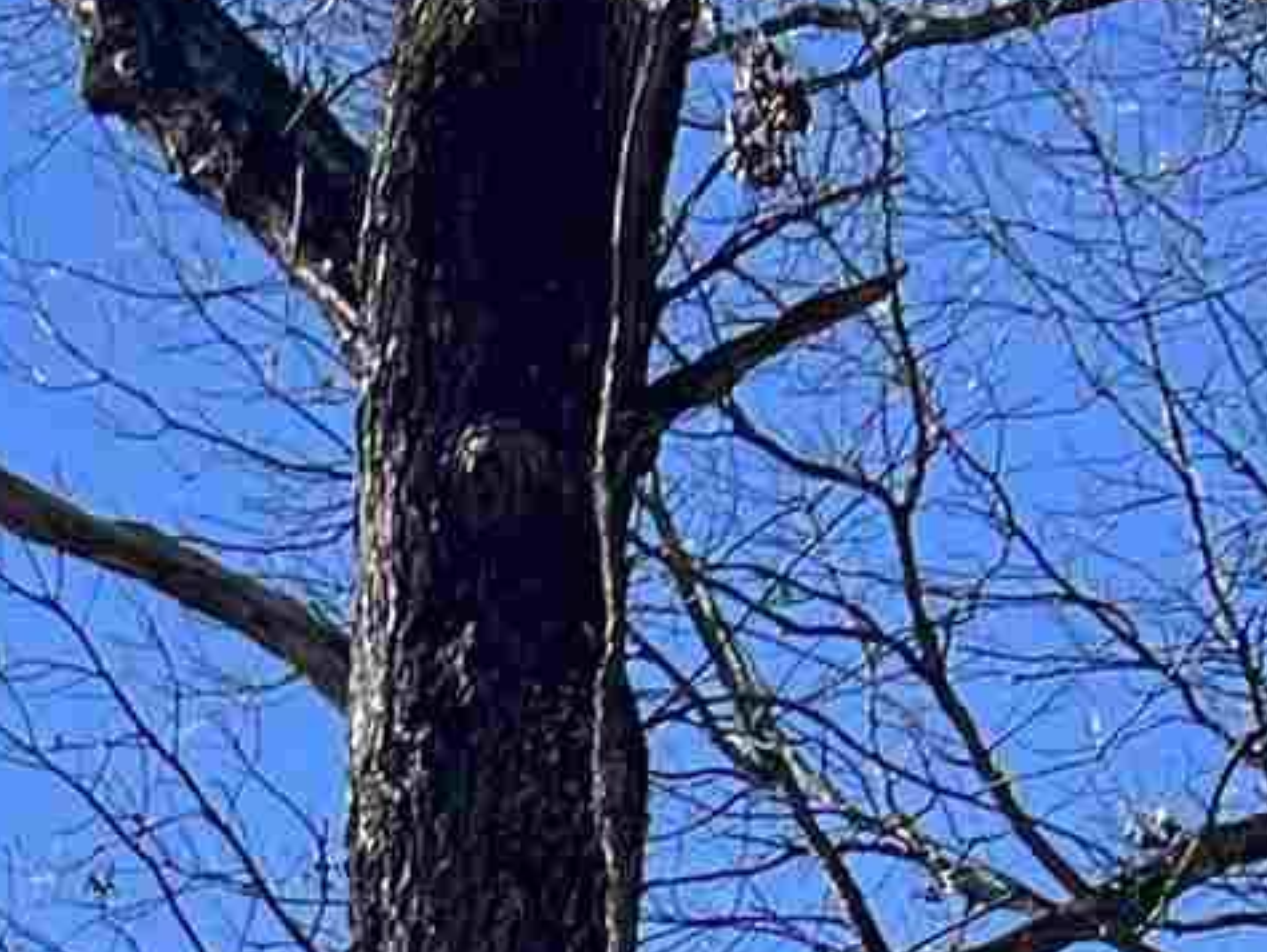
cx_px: -1528
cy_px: 2947
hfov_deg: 10.5
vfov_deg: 7.6
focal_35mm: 168
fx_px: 6154
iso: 50
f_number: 1.5
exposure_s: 1/3571
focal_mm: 5.7
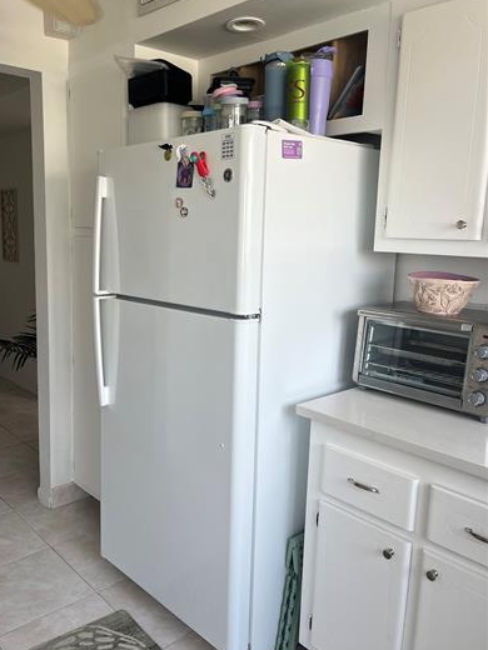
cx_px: 208
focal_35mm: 30
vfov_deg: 60.0
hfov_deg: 46.7
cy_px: 318
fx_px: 564
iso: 40
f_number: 1.6
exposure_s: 1/209
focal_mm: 5.1
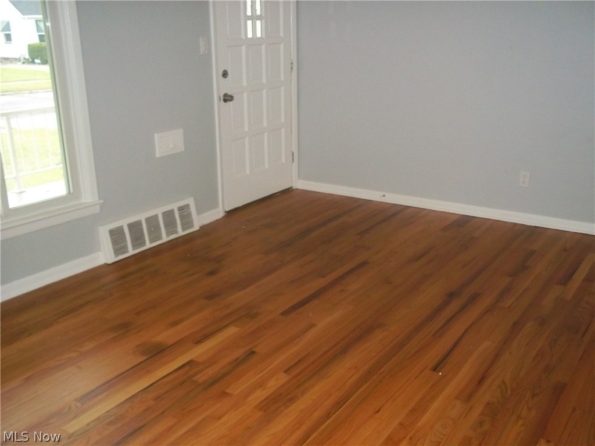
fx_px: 619
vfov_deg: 39.7
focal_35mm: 36
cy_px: 223
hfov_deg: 51.4
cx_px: 298
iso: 320
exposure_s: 1/30
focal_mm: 6.5
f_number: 3.1
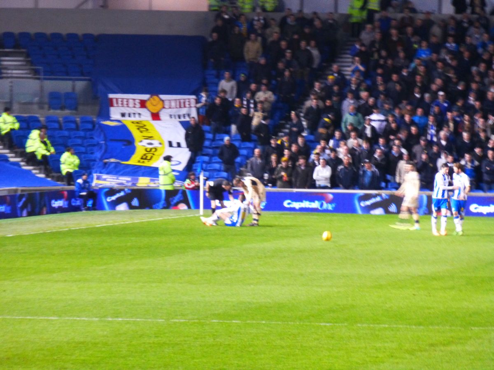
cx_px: 247
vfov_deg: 4.4
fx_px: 4795
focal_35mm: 336
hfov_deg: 5.9
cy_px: 185
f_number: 5.9
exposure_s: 1/10
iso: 640
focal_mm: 60
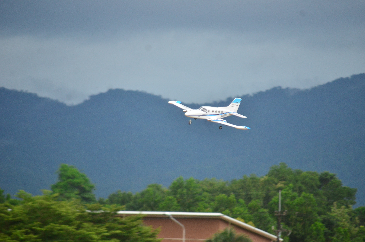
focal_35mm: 300
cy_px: 121
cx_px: 182
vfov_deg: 4.6
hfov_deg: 6.9
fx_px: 3035
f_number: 5.6
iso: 800
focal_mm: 200
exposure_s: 1/250
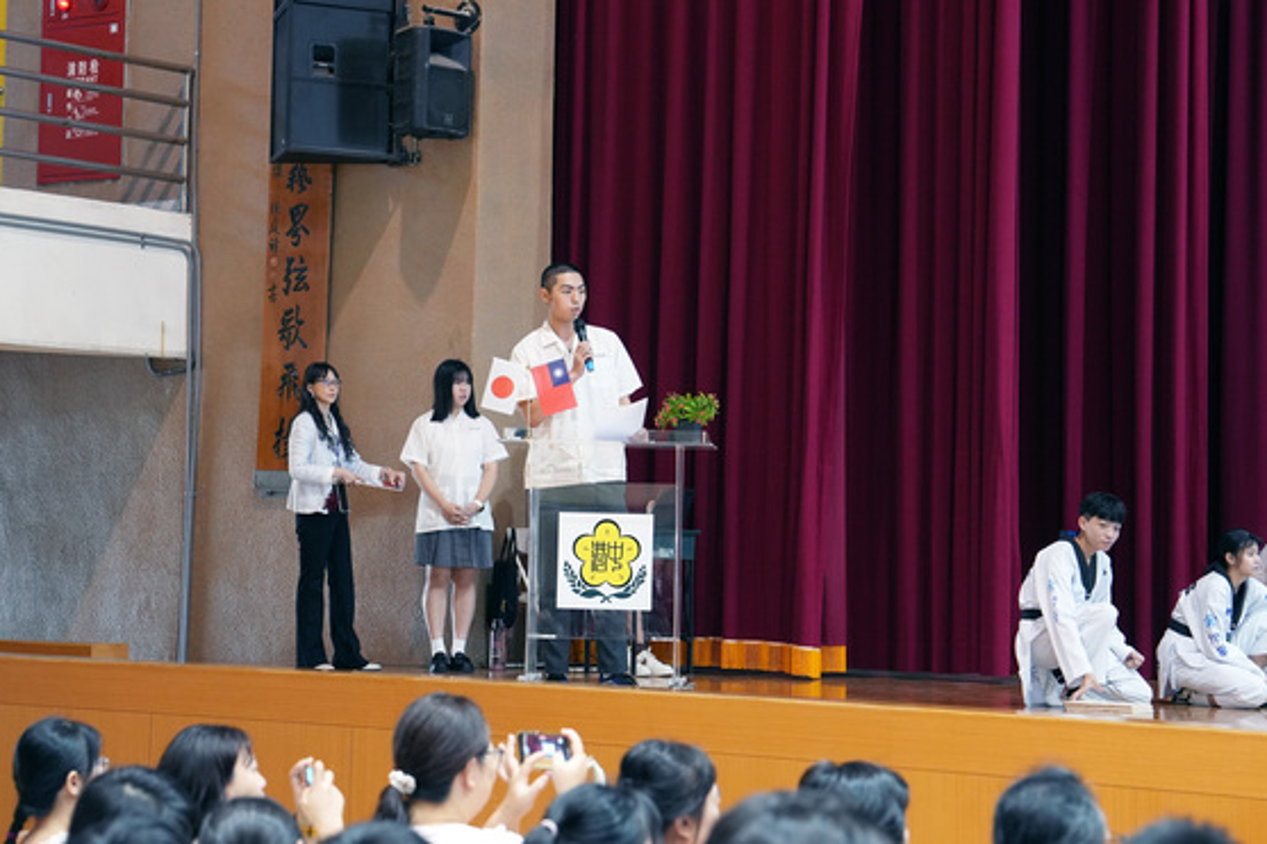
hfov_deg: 23.1
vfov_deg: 15.5
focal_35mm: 88
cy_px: 324
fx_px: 3096
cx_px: 598
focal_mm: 70
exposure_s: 1/80
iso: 3200
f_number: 4
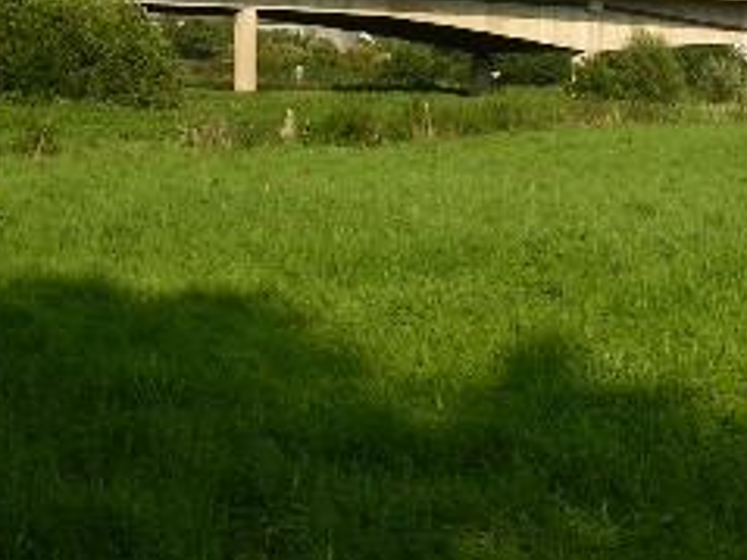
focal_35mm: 86
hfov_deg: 22.4
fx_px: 1855
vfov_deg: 16.8
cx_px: 627
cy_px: 16
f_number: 8
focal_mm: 8.9
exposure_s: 1/119
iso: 50
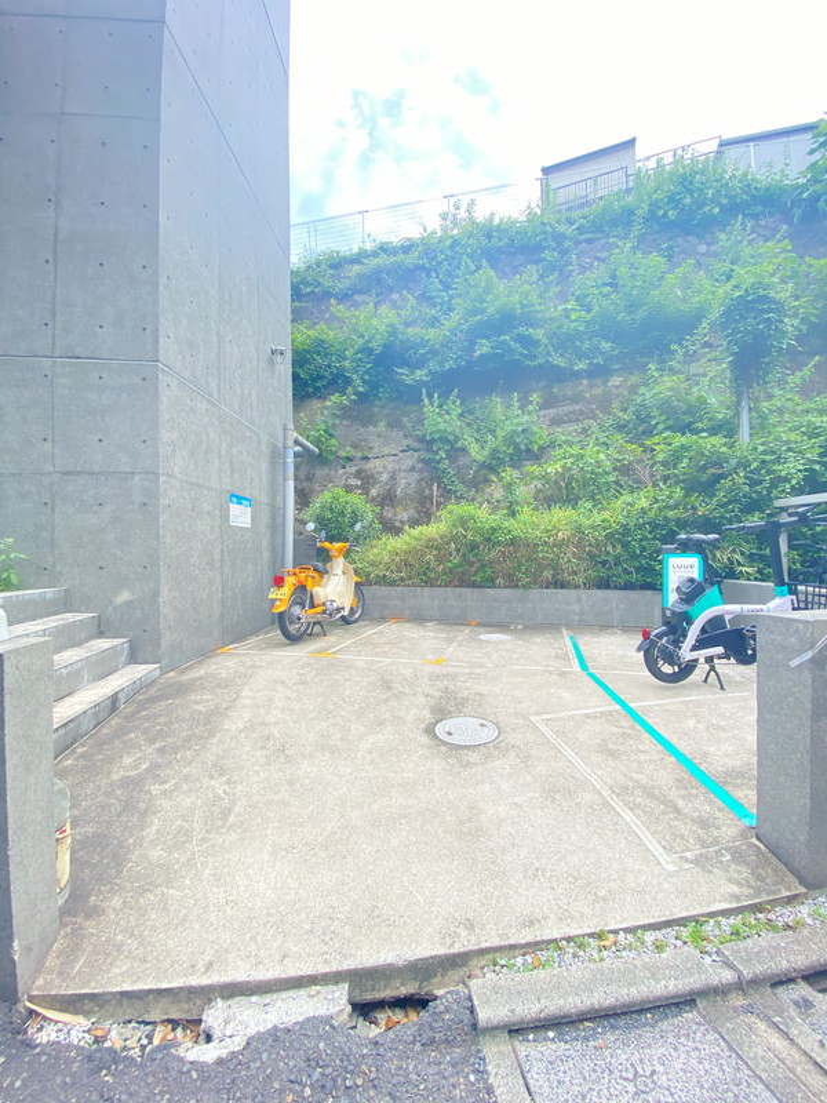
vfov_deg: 106.2
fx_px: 414
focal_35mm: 13
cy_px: 552
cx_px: 414
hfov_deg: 89.9
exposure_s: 1/122
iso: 50
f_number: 2.4
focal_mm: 1.54
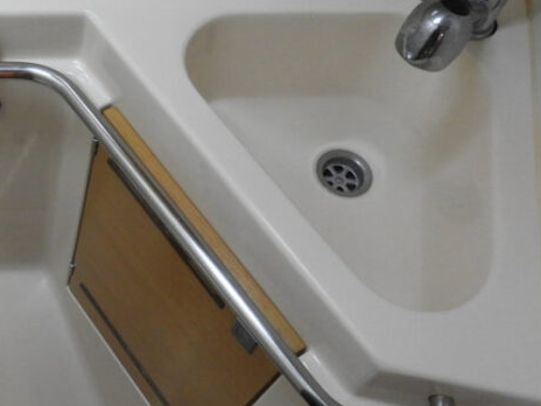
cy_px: 273
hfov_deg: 33.9
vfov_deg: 27.3
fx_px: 828
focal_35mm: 53
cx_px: 40
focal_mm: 4.3
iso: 400
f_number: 3.3
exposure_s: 1/25
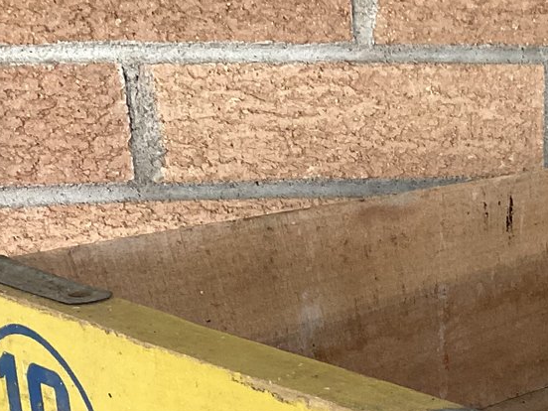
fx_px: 1346
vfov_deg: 16.3
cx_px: 635
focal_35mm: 85
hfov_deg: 21.6
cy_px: 559
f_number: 2.4
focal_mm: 3.3
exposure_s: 1/120
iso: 50
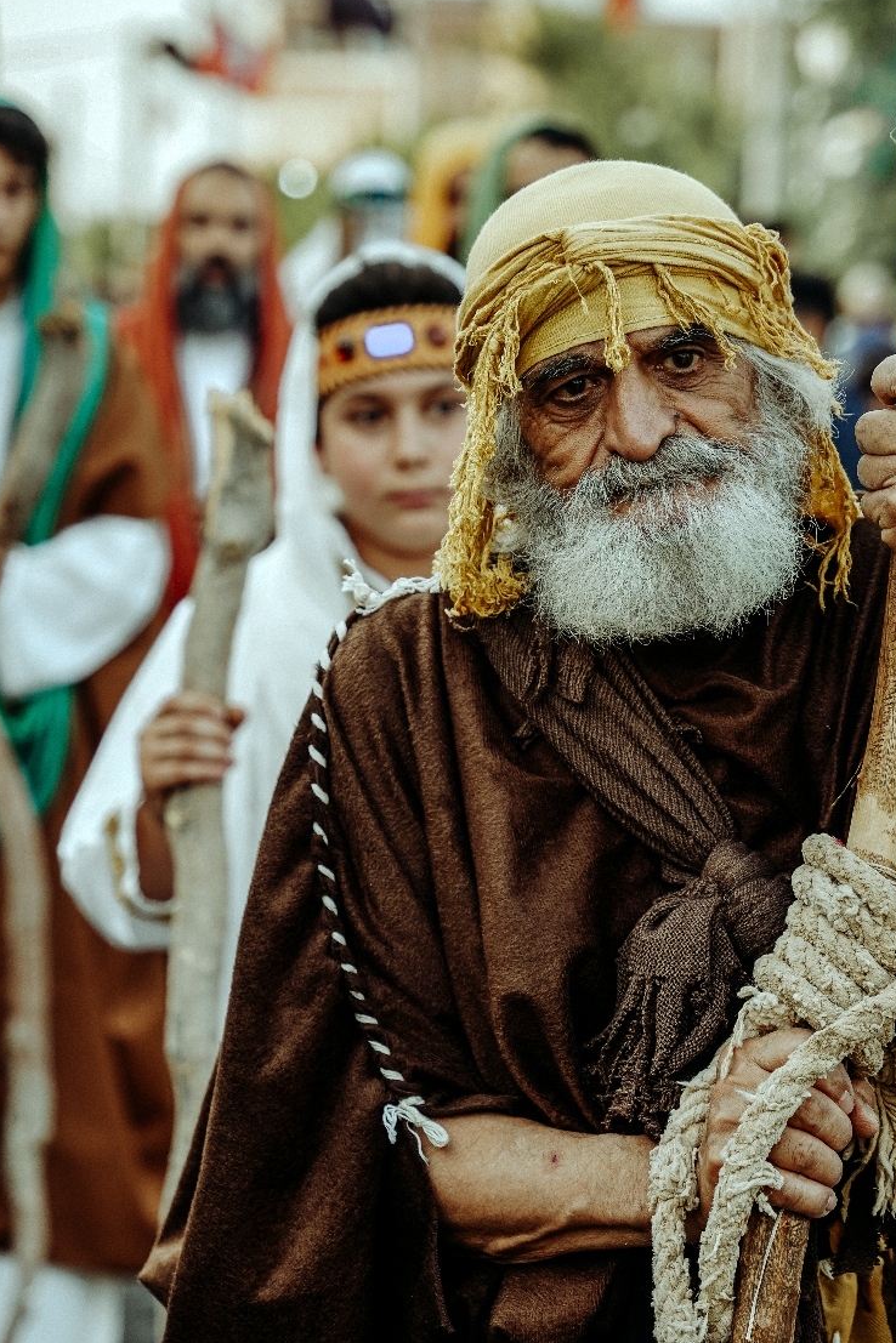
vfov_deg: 13.9
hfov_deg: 9.3
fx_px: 5525
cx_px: 471
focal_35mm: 148
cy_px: 757
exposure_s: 1/100
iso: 100
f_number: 2.8
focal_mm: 70
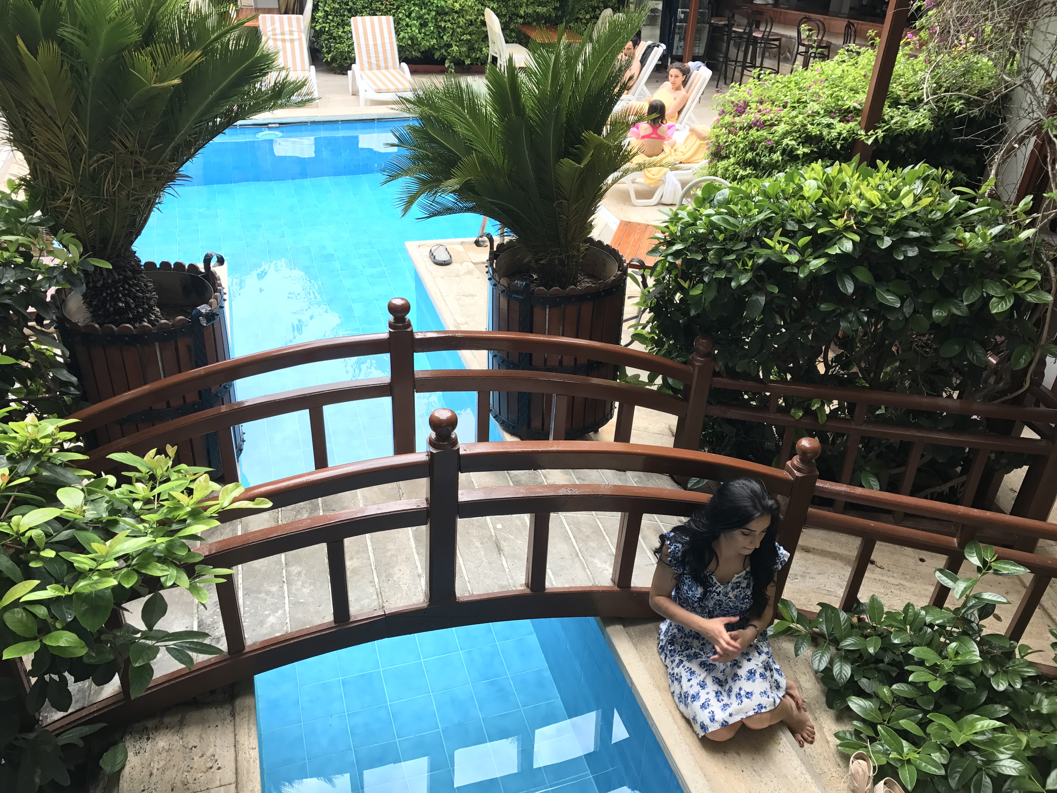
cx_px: 528
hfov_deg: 63.4
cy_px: 396
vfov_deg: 49.7
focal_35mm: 28
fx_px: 855
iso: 20
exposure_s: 1/194
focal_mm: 3.99
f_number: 1.8
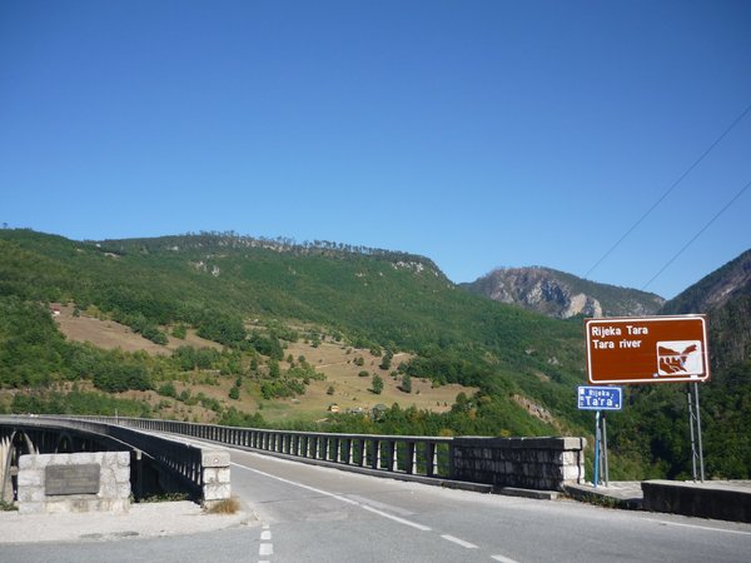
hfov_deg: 55.4
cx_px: 376
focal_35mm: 33
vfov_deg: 42.9
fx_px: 716
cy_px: 282
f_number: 8
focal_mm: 5.5
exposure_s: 1/200
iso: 100
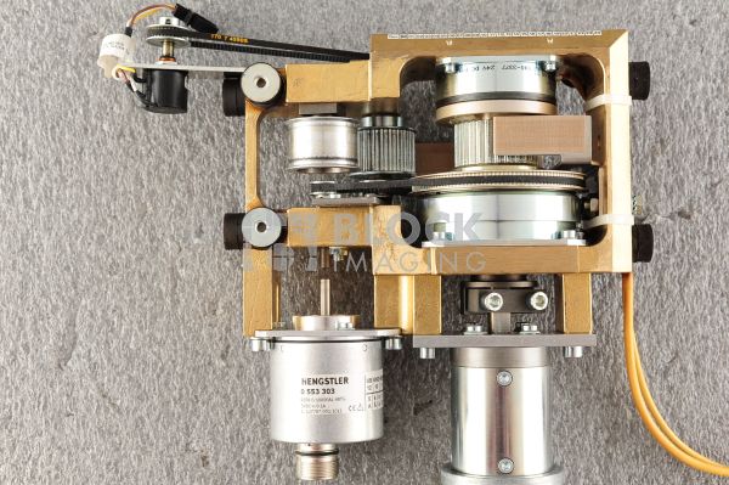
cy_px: 242
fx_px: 1012
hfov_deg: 39.6
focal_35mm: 50
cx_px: 364
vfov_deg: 26.9
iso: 1600
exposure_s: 1/125
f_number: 8
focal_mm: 50
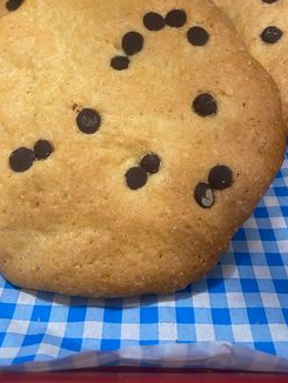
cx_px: 139
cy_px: 163
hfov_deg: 41.8
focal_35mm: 34
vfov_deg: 53.7
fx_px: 377
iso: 200
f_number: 1.8
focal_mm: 4.25
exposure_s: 1/50
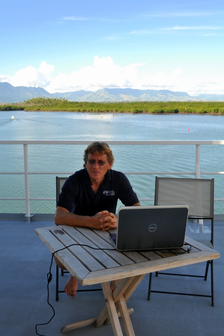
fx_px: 365
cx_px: 112
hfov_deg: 34.2
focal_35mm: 39
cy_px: 168
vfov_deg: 49.6
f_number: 6.3
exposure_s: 1/160
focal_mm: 26
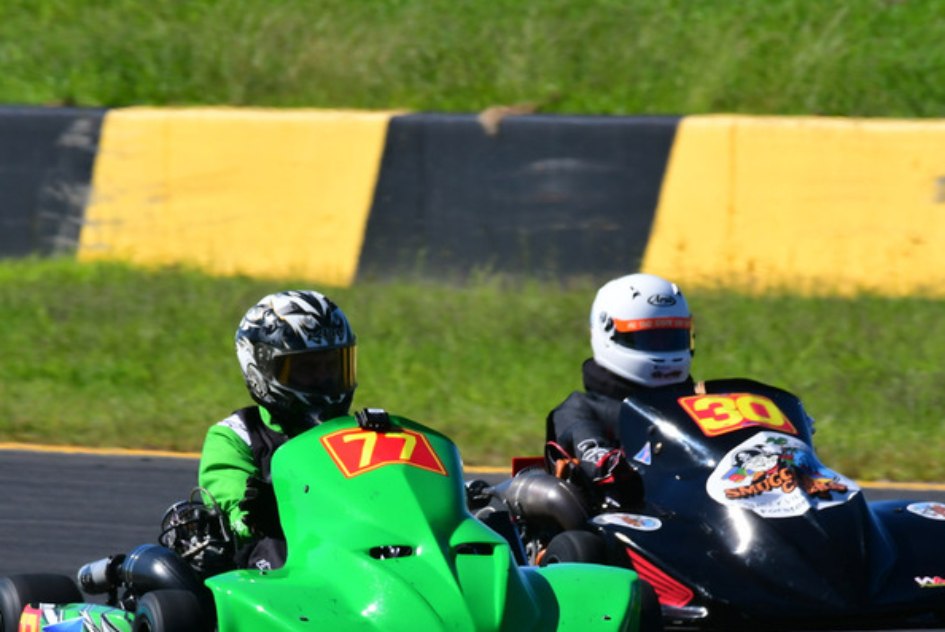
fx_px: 26531
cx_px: 439
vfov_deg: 1.4
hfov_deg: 2.0
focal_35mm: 1010
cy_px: 423
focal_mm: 500
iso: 500
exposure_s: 1/640
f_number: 13
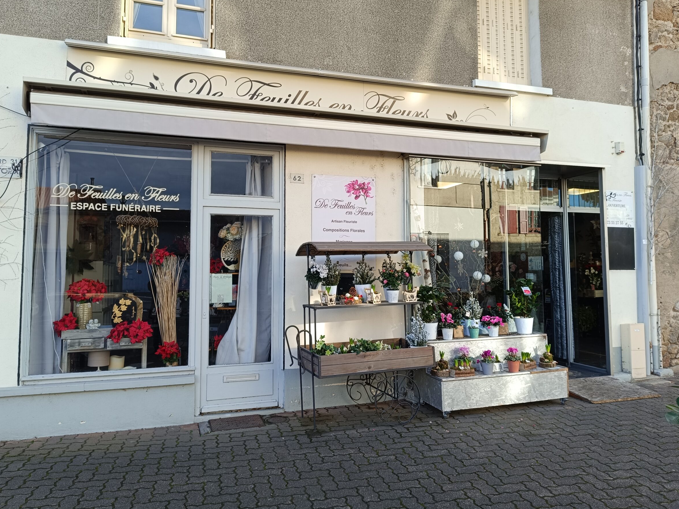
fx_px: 510
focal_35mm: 26
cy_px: 236
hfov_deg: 67.3
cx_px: 323
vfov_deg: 53.0
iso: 51
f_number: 1.88
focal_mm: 5.59
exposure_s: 1/203
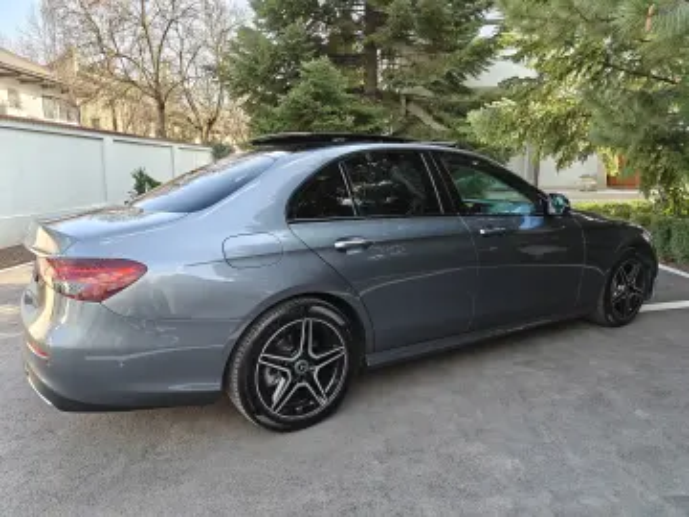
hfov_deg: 71.6
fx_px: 478
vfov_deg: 56.8
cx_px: 344
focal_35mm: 24
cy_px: 258
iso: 80
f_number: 1.8
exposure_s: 1/282
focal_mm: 5.59
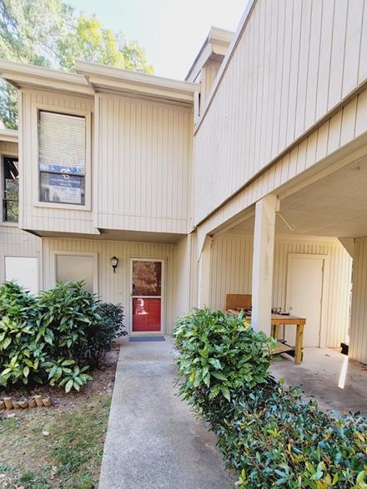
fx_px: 240
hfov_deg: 74.7
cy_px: 302
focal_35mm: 17
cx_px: 193
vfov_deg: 89.4
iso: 64
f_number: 2.2
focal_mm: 2.2
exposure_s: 1/130
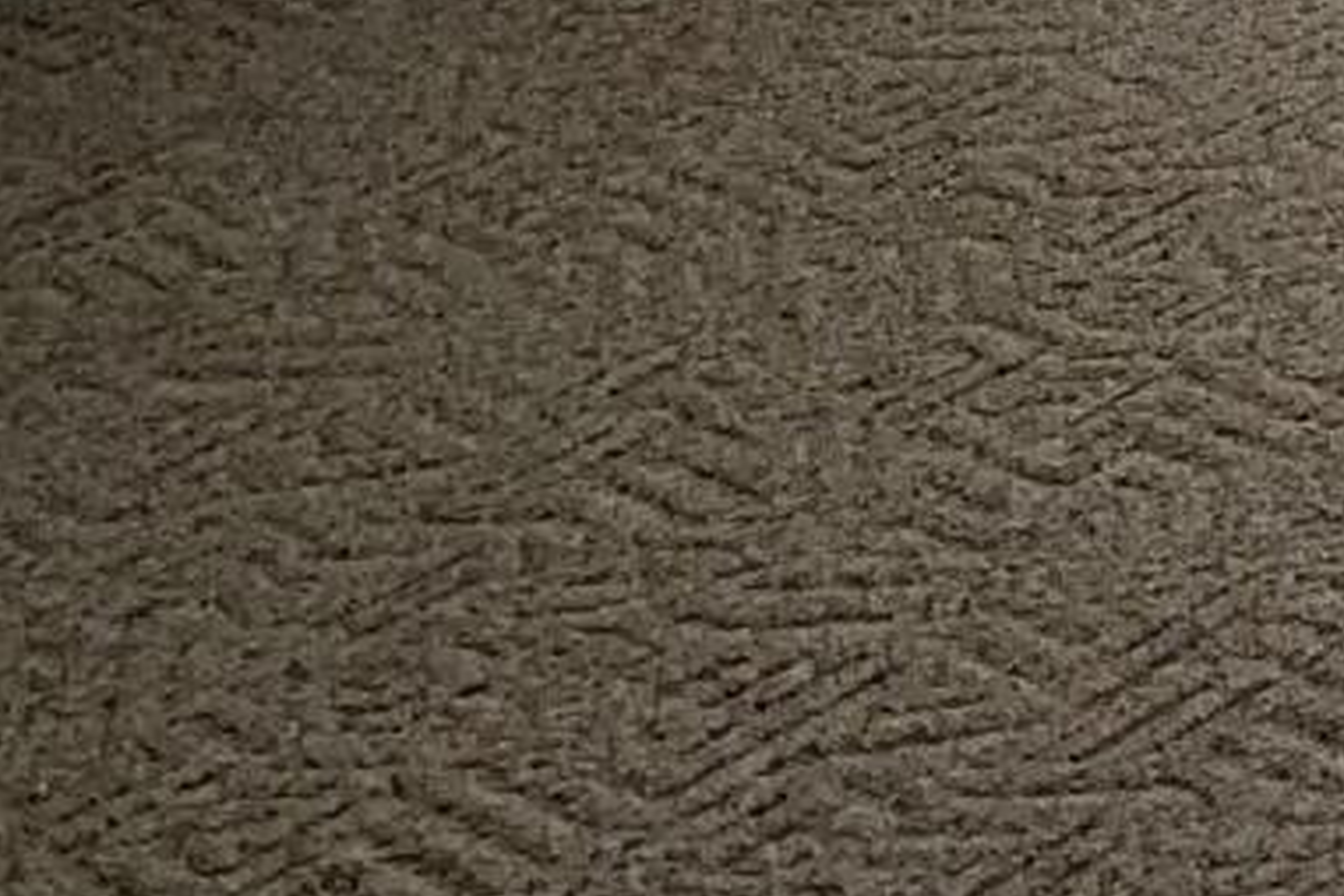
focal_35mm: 142
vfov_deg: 8.6
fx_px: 5301
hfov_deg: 12.7
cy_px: -1460
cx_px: 2642
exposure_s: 1/277
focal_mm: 4.2
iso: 32
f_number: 1.6
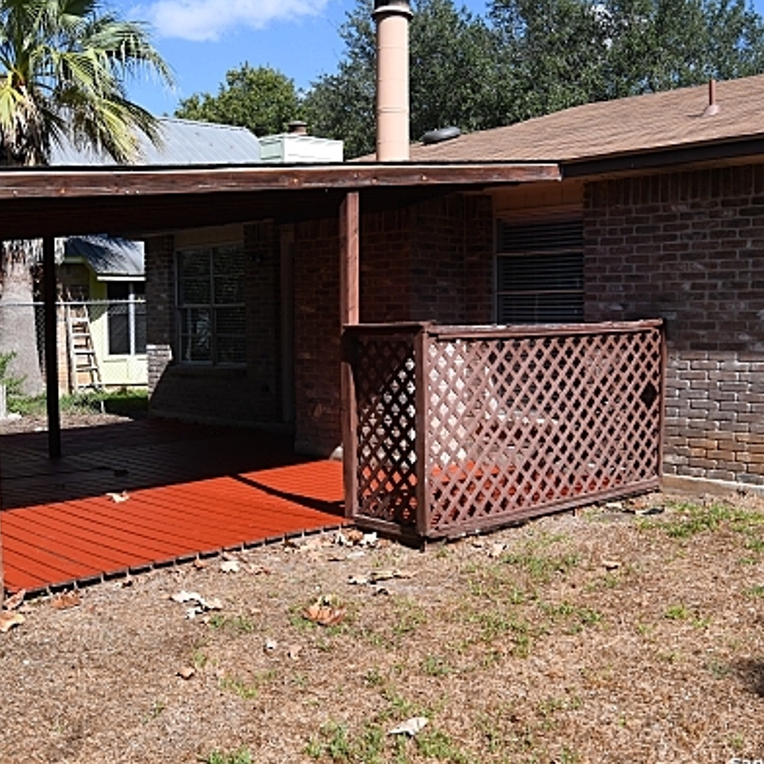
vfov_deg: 42.8
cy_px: 387
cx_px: 456
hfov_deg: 42.6
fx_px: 974
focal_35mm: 39
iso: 100
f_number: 6.3
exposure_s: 1/400
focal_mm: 20
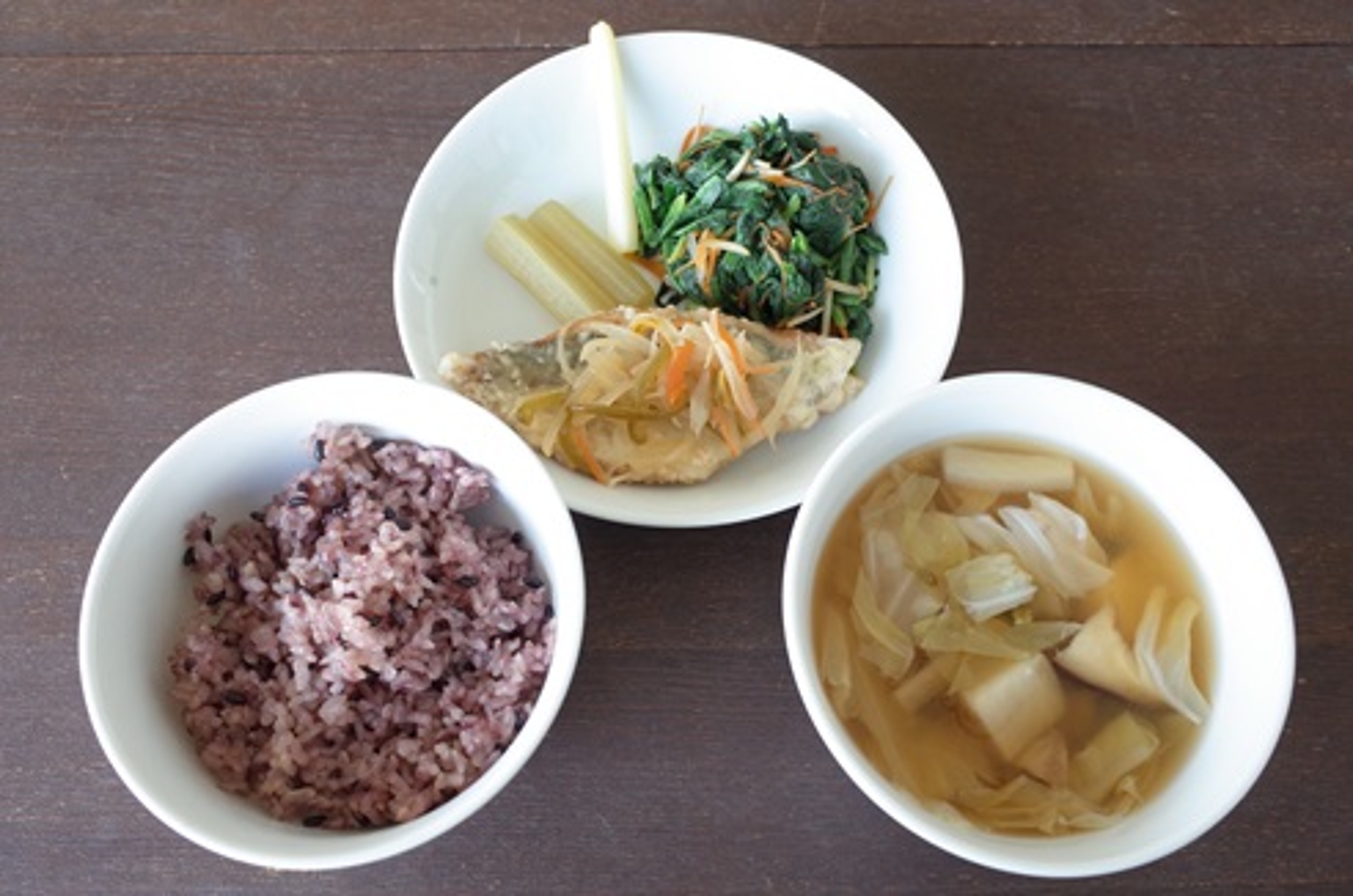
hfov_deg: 65.6
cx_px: 676
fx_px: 1050
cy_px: 448
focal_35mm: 28
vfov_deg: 46.2
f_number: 5.6
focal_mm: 18.3
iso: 400
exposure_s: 1/30
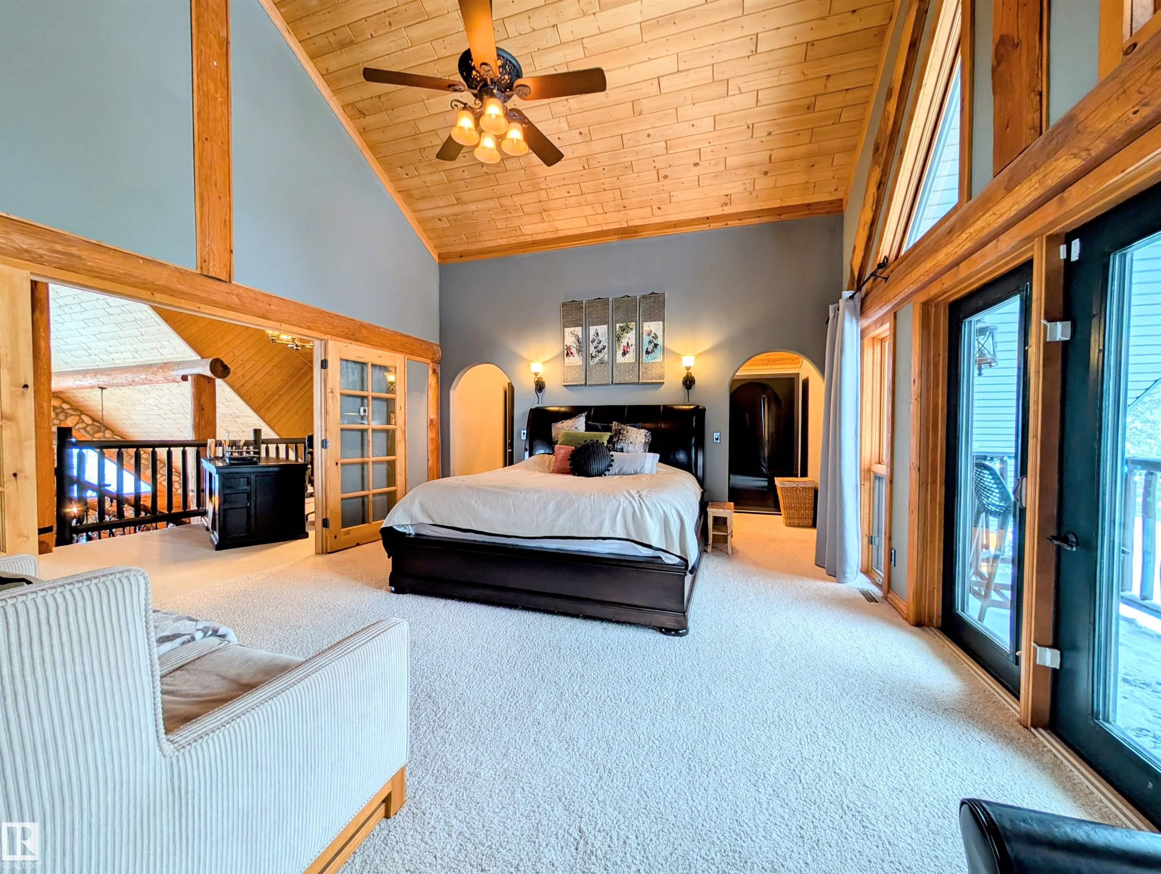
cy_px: 437
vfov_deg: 94.6
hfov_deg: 110.5
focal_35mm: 12
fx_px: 403
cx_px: 580
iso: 63
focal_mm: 2.02
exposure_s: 1/40
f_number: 1.7
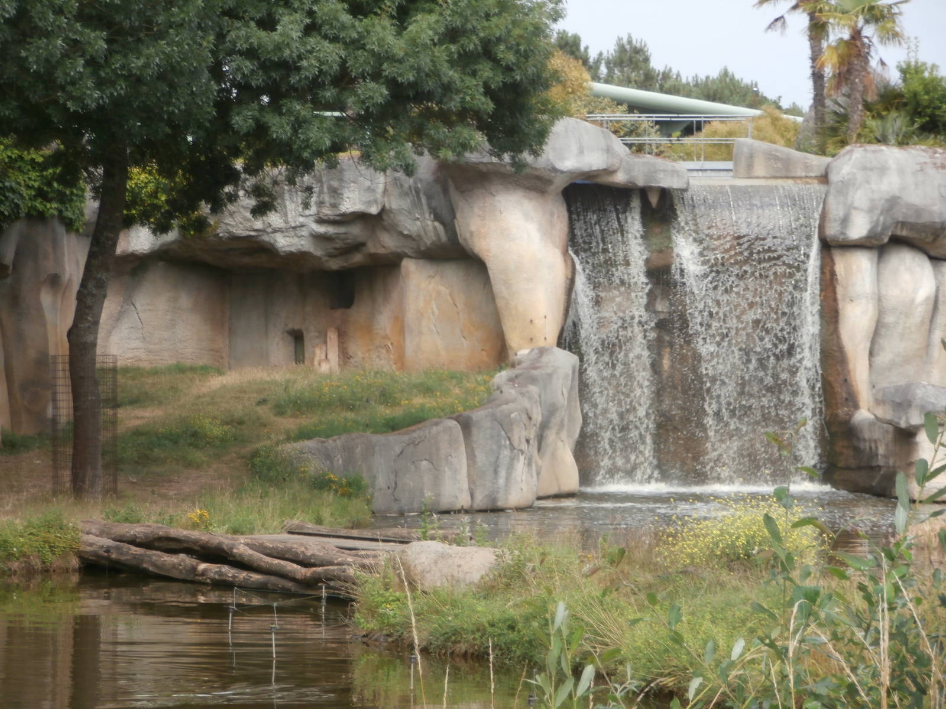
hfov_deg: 14.4
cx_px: 473
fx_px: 3744
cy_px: 354
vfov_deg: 10.8
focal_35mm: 137
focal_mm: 24.17
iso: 100
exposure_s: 1/160
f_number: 5.7
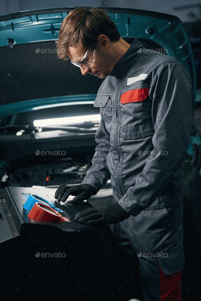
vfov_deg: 37.2
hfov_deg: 25.3
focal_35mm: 54
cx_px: 100
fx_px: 448
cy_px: 150
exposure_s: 1/250
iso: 800
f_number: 2.8
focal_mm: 53.5
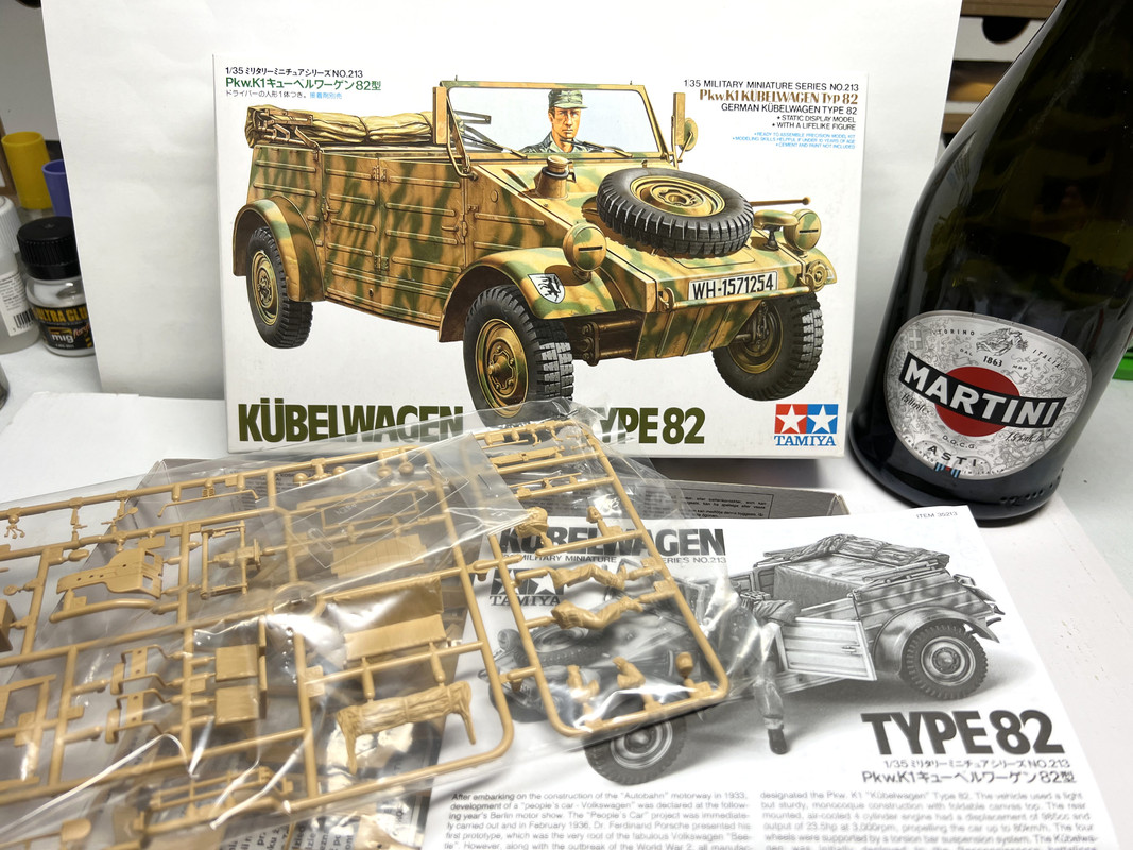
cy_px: 425
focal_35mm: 26
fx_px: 851
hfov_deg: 67.3
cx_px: 566
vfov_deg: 53.1
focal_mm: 5.7
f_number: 1.5
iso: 40
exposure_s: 1/100
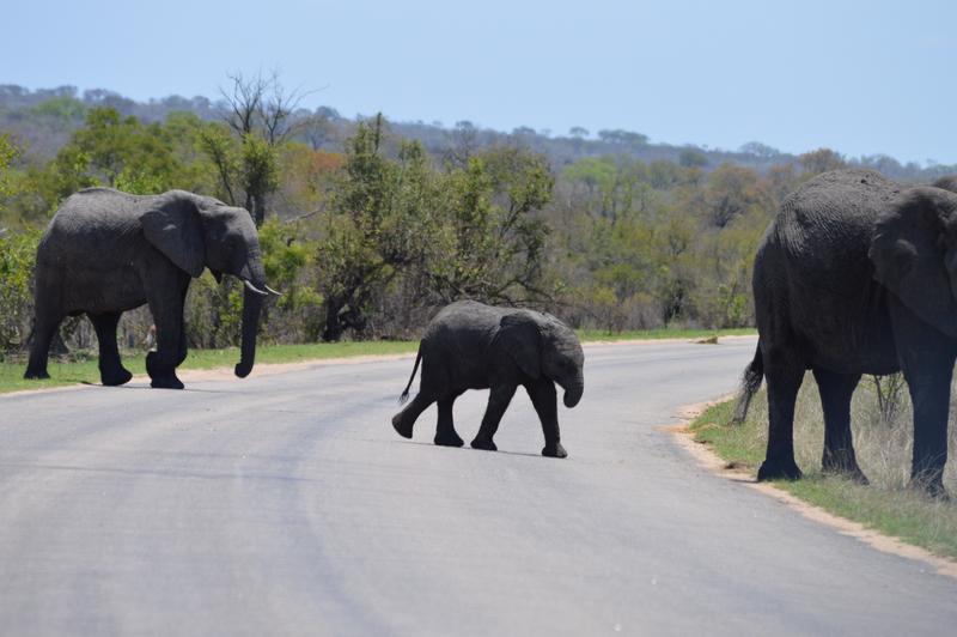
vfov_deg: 4.7
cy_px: 318
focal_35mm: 292
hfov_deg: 7.0
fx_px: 7769
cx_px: 478
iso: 400
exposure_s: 1/2000
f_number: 5.6
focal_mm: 195
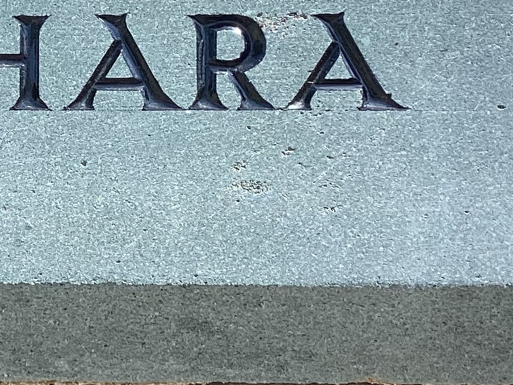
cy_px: 39
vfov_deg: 13.2
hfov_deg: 17.5
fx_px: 1645
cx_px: 46
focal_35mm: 111
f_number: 2.4
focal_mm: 3.3
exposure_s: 1/468
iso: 25
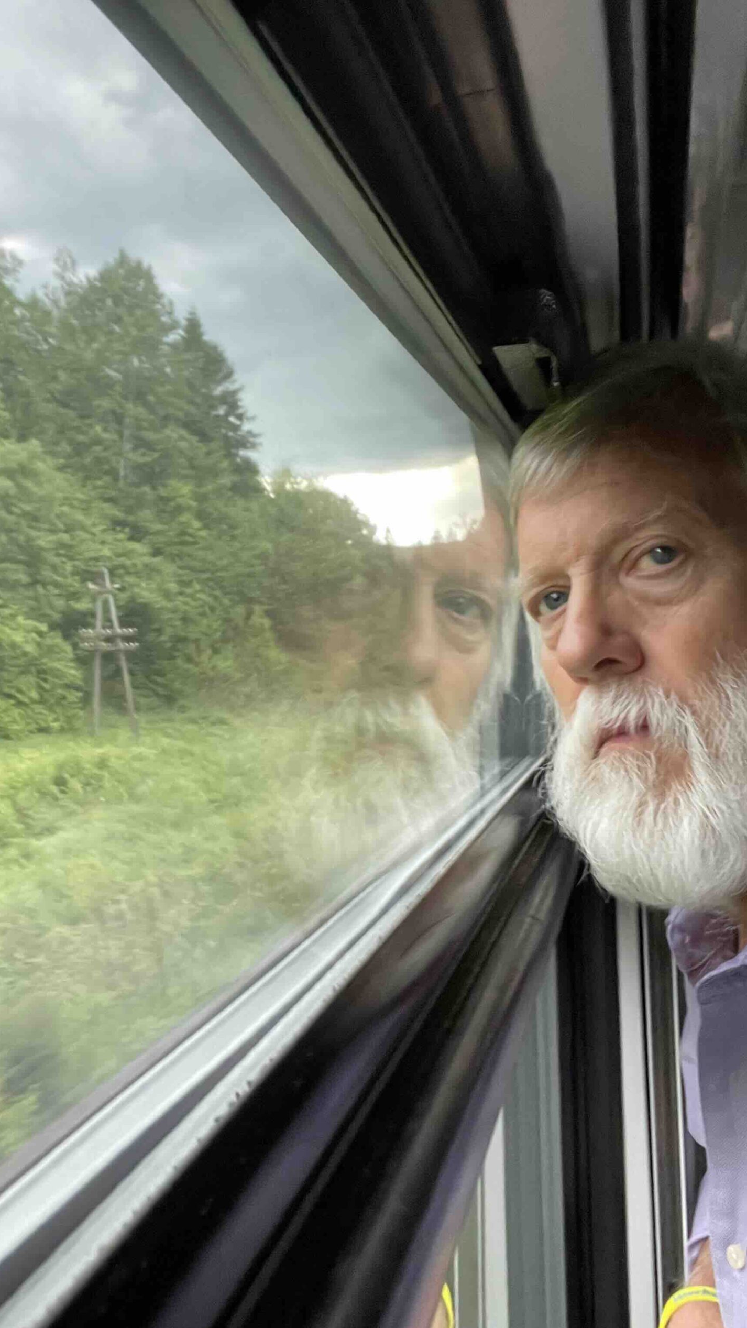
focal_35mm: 33
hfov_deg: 35.6
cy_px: 670
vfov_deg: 59.5
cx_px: 312
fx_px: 1162
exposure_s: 1/60
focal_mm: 2.71
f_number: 2.2
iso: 160
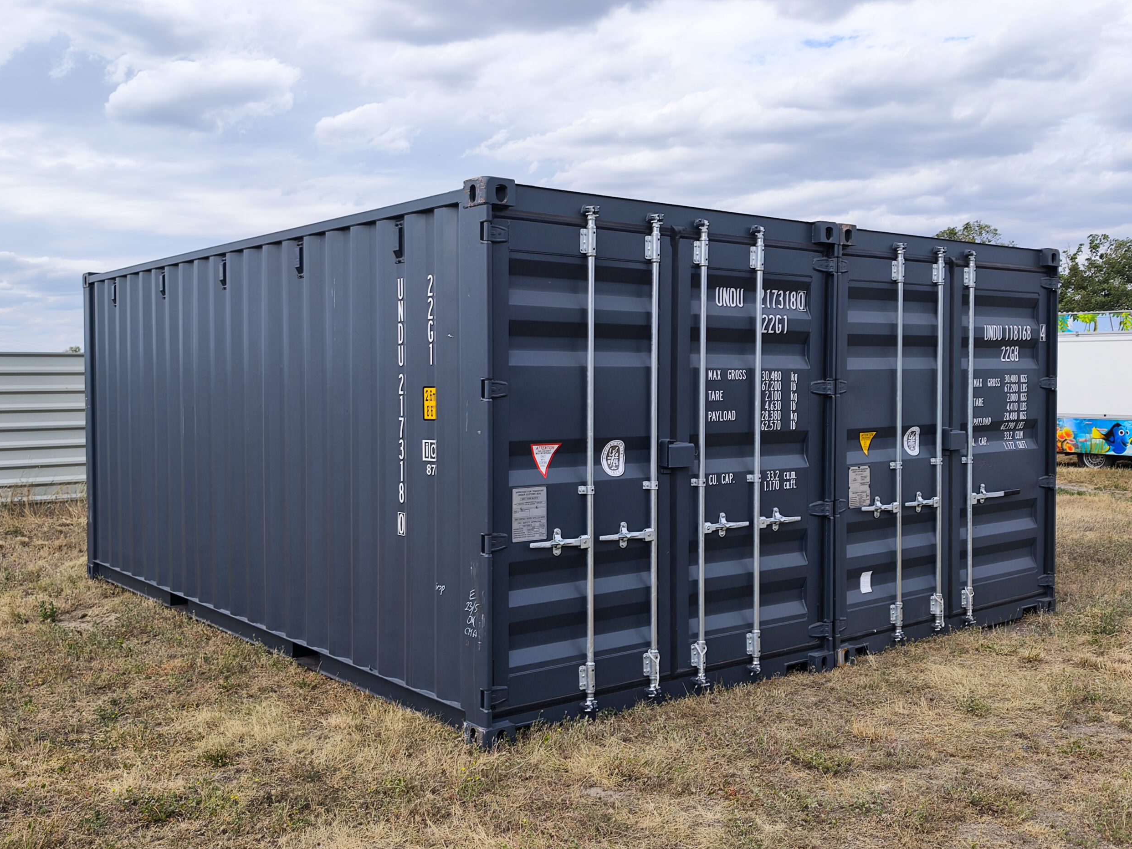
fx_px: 1112
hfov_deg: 54.0
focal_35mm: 34
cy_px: 437
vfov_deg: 41.8
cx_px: 574
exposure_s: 1/1902
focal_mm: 6.57
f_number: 1.6
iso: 50
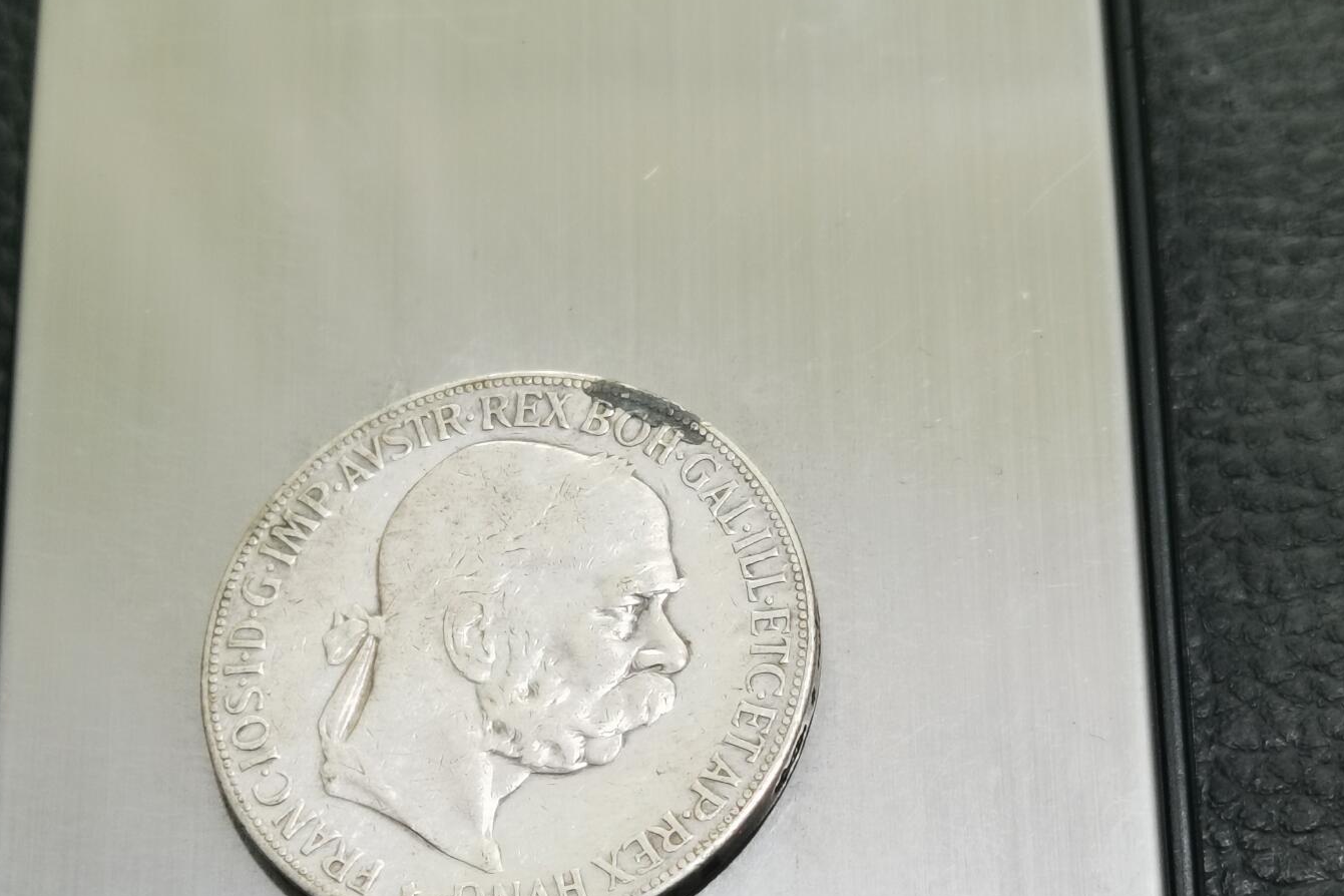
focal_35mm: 81
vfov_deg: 16.7
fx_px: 3024
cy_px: 762
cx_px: 669
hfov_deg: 25.1
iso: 100
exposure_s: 1/100
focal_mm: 6.67
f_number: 1.9
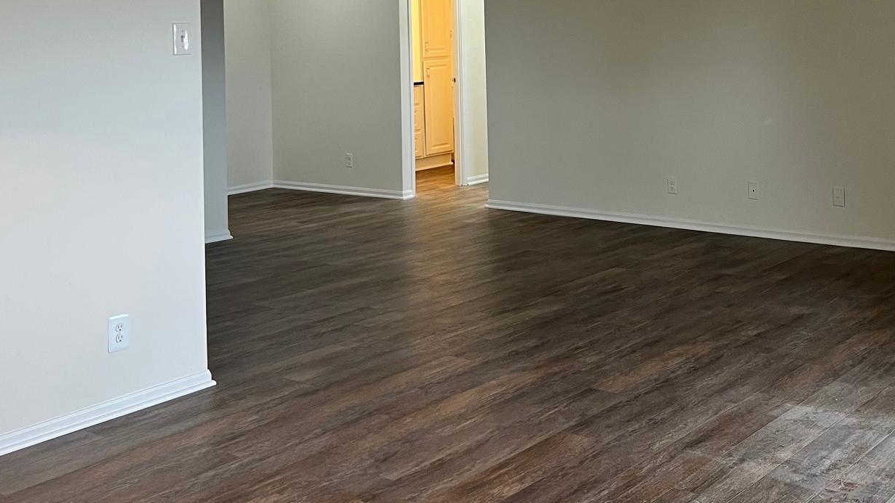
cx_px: 524
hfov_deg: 43.6
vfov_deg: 24.3
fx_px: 1115
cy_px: 5
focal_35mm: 47
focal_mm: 5.7
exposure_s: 1/60
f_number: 1.5
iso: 100
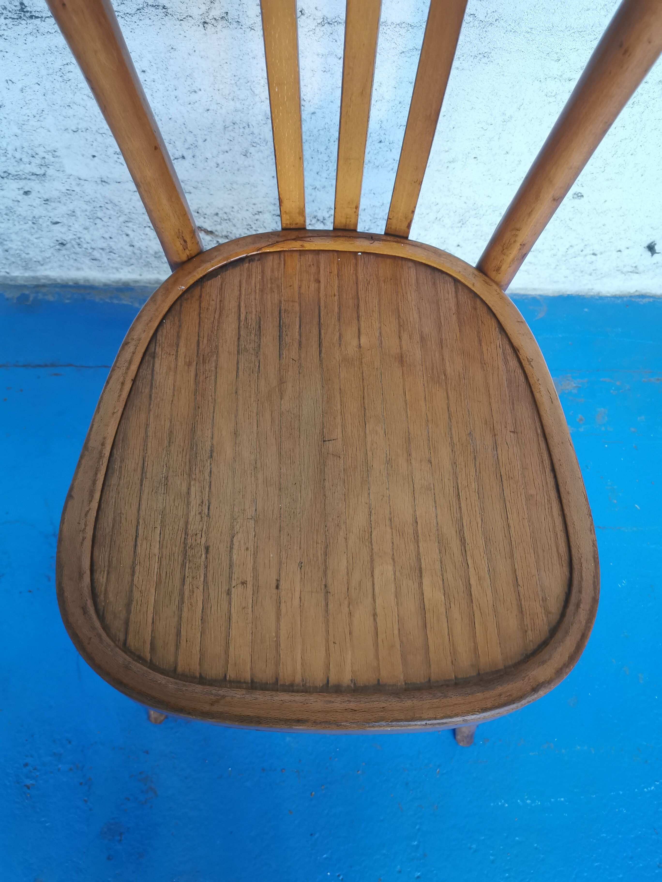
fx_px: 688
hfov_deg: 51.4
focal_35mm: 27
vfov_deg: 65.3
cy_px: 441
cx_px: 331
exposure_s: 1/25
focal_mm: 5.58
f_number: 1.8
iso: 500
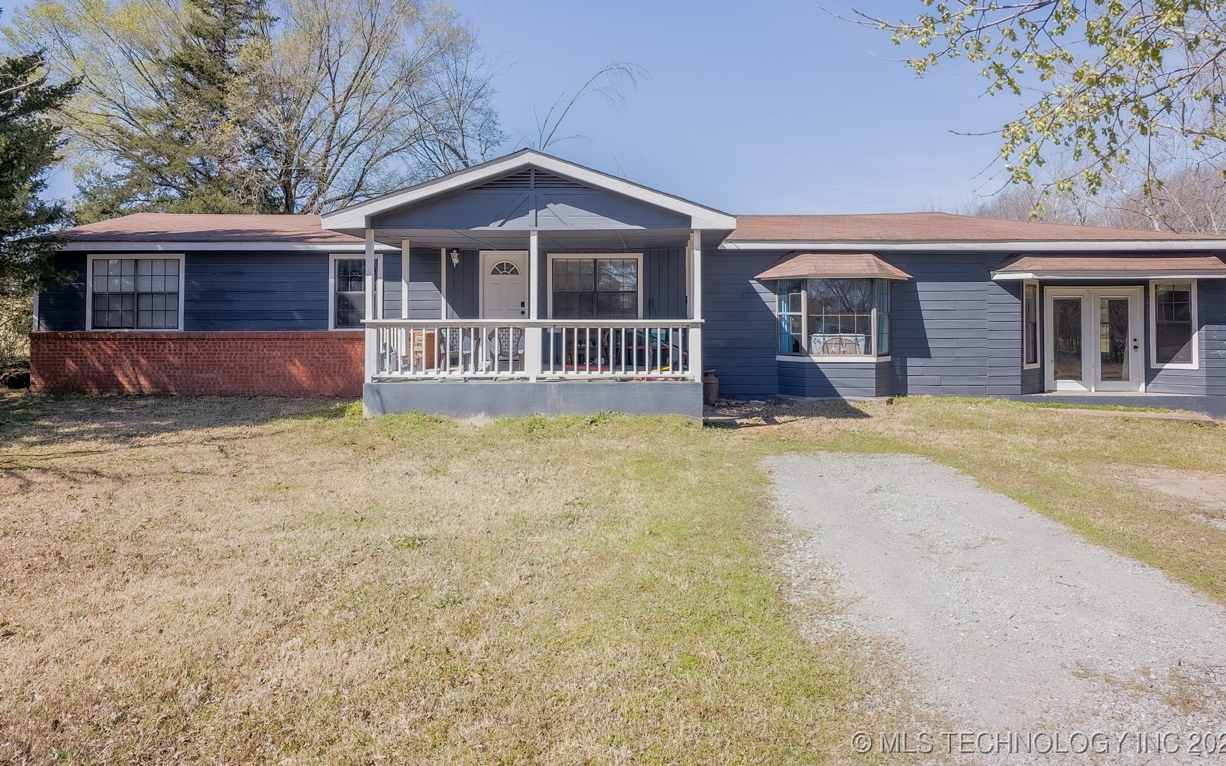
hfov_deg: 72.5
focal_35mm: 25
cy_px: 299
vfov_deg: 48.9
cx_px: 625
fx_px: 835
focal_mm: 6.3
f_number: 1.7
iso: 80
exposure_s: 1/750
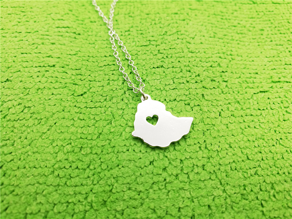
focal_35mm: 27
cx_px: 146
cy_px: 110
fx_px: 228
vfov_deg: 51.4
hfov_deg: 65.3
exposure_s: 1/100
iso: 50
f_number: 2.2
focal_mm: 4.5
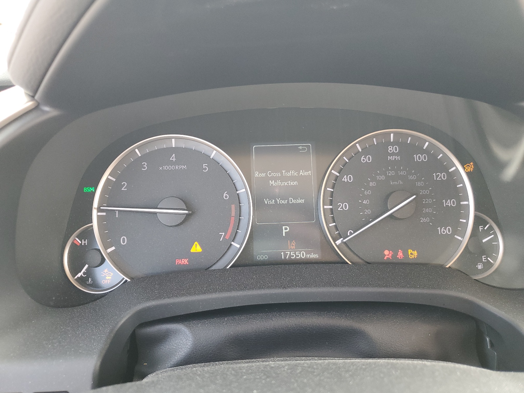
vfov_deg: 53.1
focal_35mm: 26
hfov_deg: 67.3
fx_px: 394
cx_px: 262
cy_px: 196
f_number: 1.5
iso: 96
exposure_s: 1/120
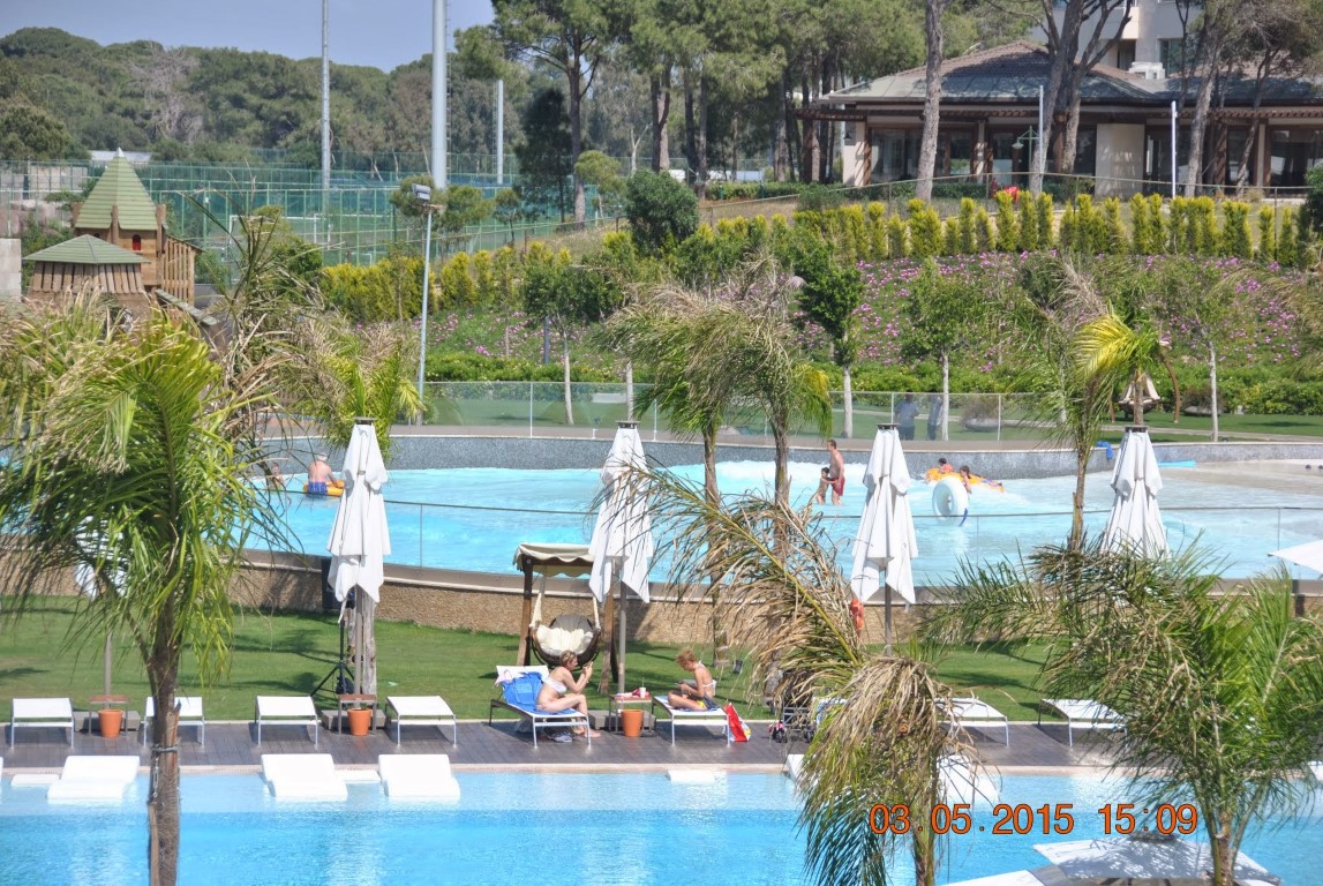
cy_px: 443
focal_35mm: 135
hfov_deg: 15.2
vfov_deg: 10.2
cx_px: 662
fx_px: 4968
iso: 100
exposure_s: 1/500
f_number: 5.6
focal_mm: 90
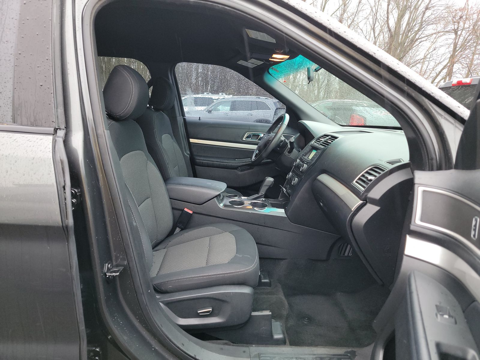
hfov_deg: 71.6
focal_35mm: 24
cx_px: 240
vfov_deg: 56.8
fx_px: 333
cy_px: 180
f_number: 1.8
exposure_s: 1/59
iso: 660
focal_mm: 6.7
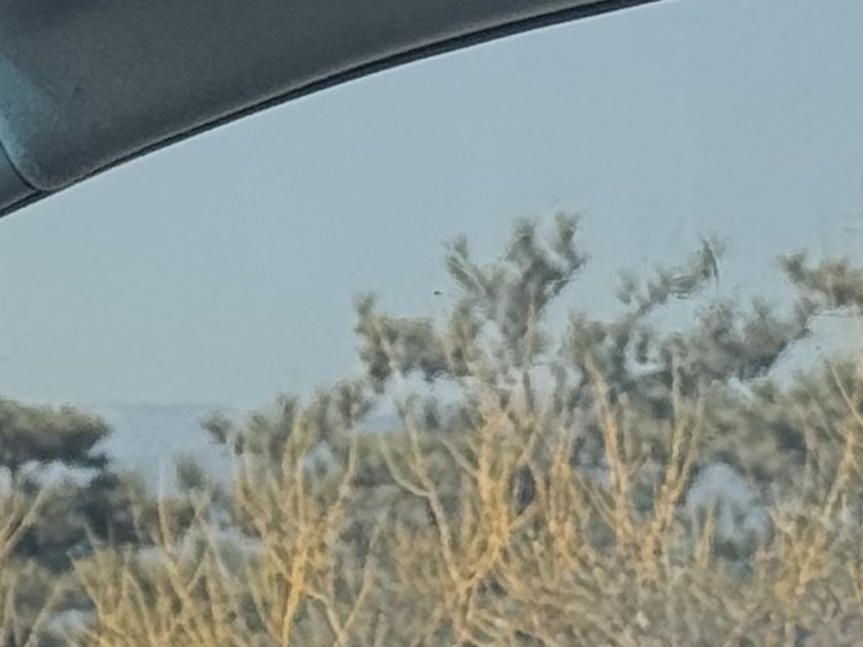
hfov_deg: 6.7
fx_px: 7180
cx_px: -828
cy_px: 1254
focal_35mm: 288
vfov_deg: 5.1
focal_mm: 6.76
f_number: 1.78
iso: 64
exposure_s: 1/1366
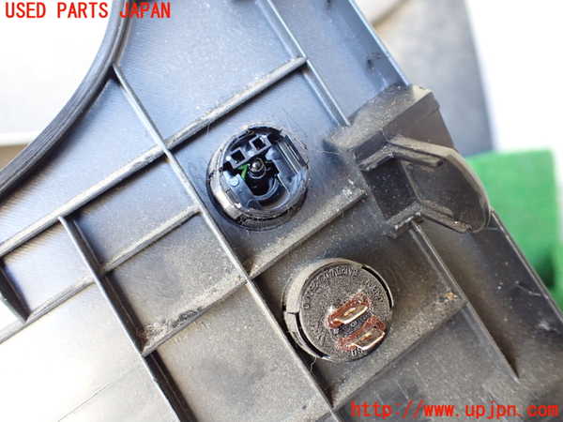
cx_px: 282
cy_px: 211
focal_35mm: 30
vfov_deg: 46.8
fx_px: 488
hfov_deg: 60.0
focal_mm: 5.4
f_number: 2.3
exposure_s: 1/80
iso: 800
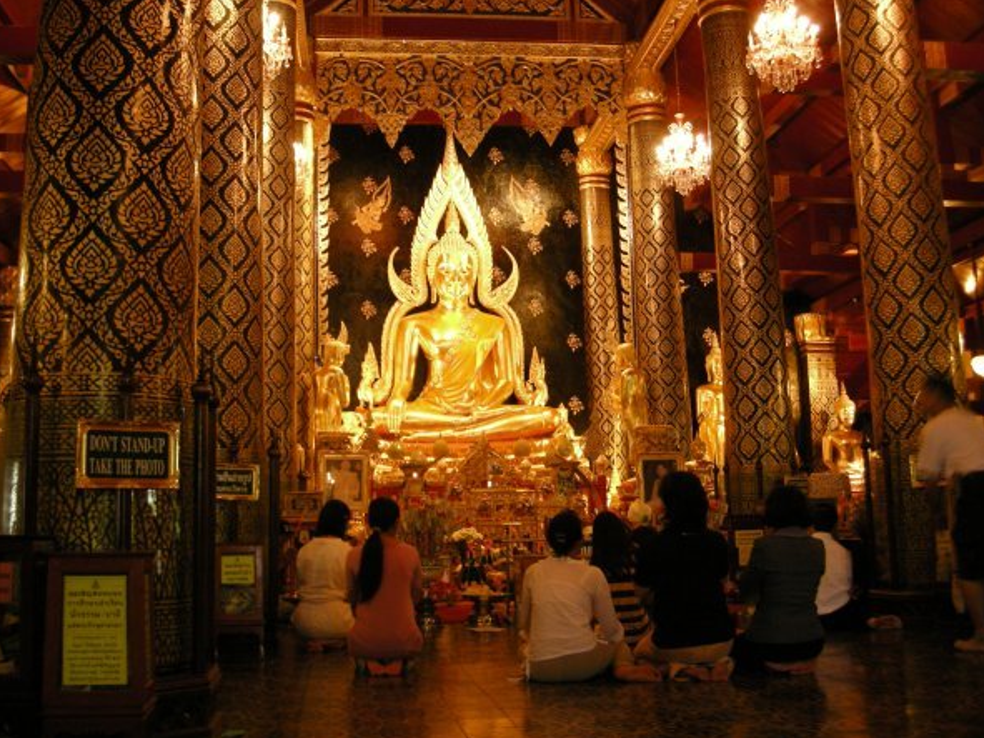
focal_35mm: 39
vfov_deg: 36.8
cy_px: 362
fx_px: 1108
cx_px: 461
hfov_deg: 47.8
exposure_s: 1/8
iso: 220
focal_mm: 7.5
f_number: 2.7
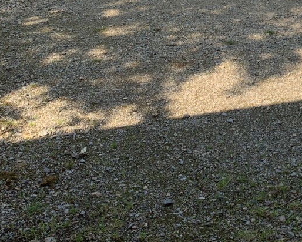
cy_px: -41
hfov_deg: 25.1
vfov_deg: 19.6
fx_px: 662
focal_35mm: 74
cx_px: 260
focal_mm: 4.25
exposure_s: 1/919
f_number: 1.8
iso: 25
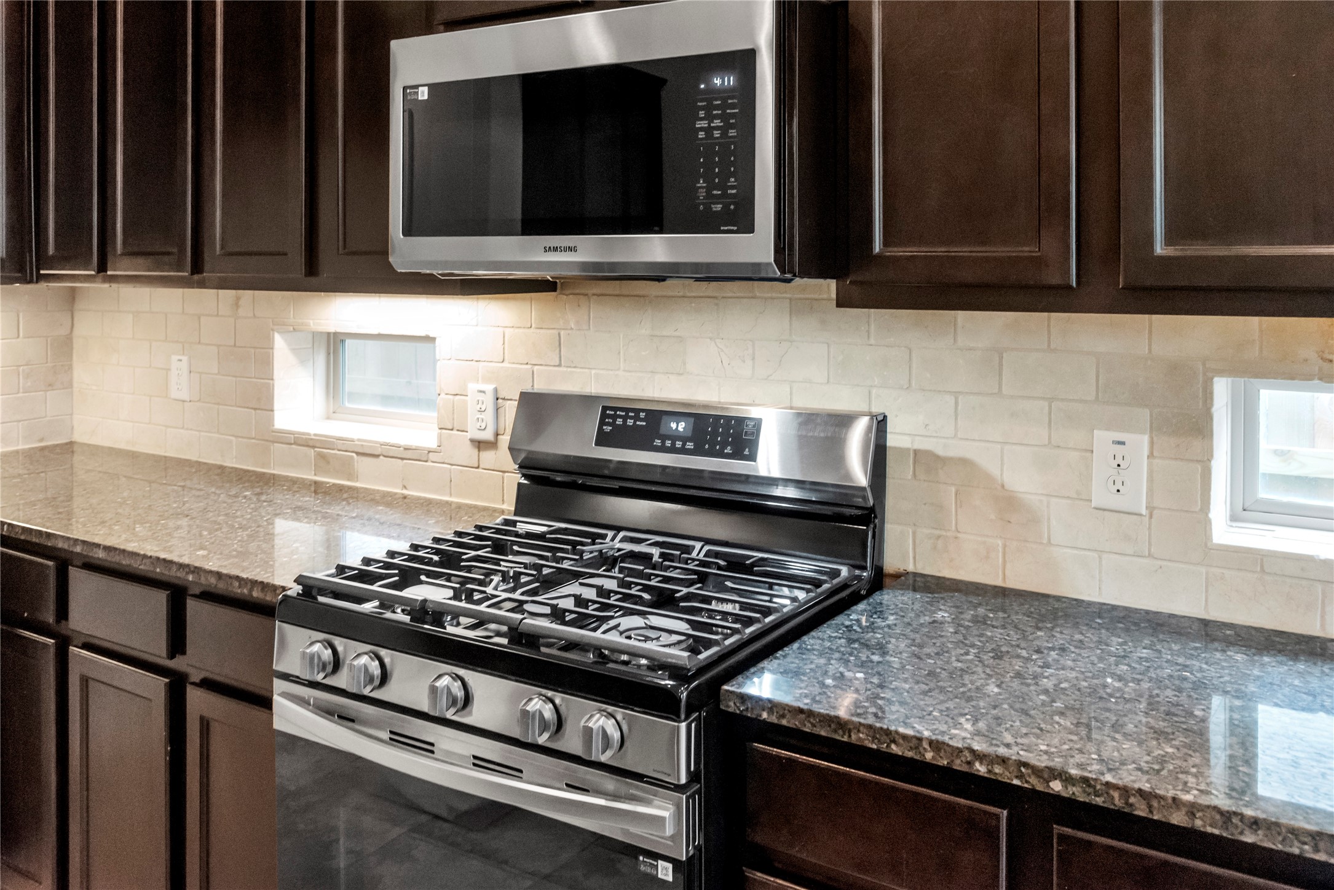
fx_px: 1112
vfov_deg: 43.6
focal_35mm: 30
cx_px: 667
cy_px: 445
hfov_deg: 61.9
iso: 4000
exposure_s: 1/30
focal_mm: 30
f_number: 8
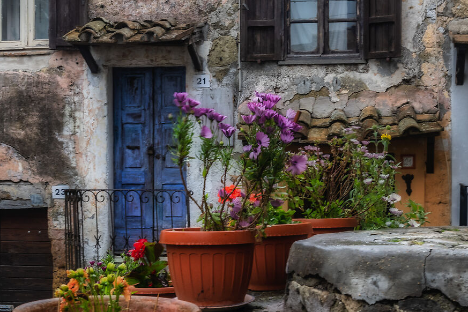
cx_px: 144
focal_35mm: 66
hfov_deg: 30.2
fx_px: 858
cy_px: 163
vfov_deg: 20.6
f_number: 9
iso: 220
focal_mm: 24
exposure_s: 1/25
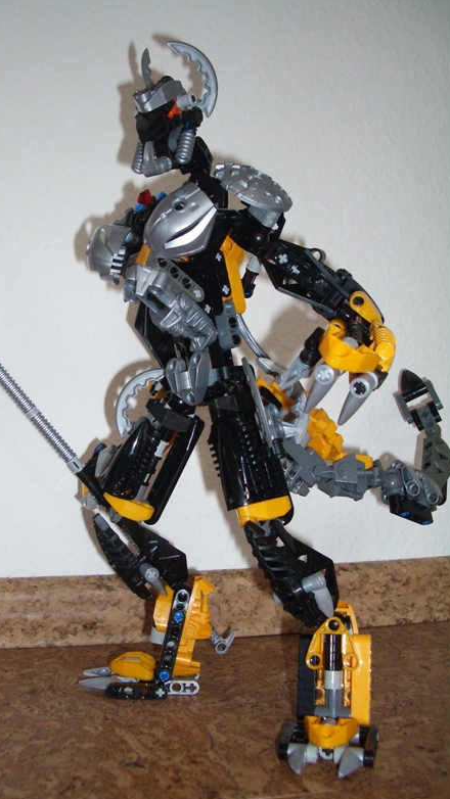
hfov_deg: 30.2
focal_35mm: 39
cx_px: 148
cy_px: 406
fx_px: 827
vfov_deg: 51.6
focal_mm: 5.8
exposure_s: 1/60
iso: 200
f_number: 2.6
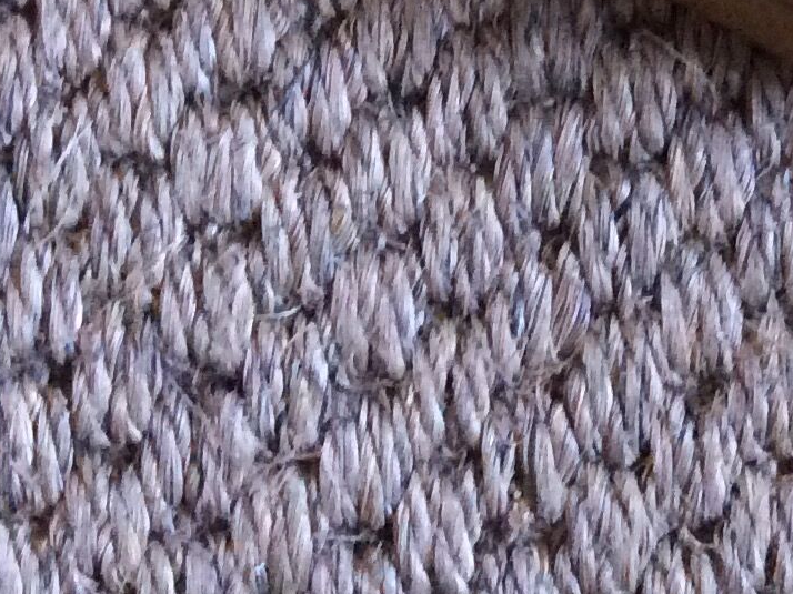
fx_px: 2656
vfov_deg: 12.1
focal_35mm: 116
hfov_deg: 16.3
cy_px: -334
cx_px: 954
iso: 250
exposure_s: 1/25
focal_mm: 3.3
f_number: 2.4
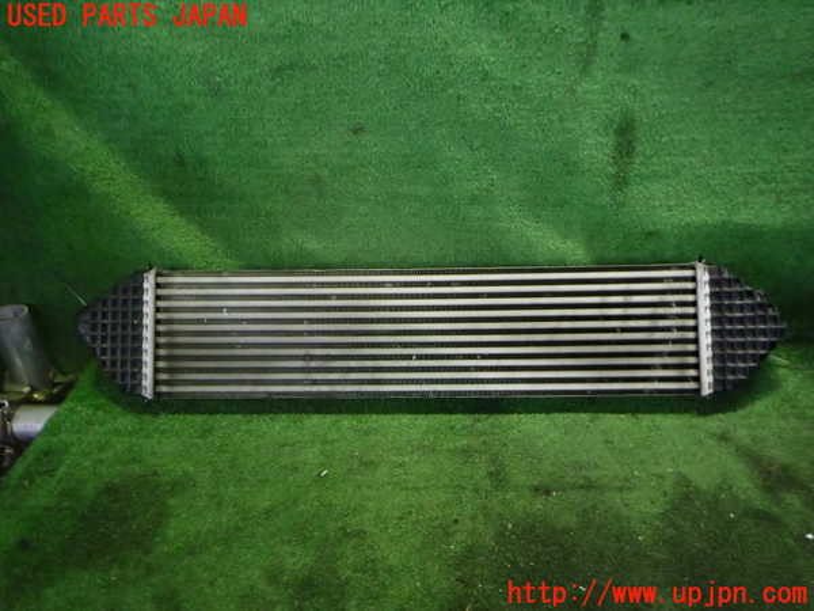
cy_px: 306
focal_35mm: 25
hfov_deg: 69.4
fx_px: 588
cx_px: 407
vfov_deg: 54.9
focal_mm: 4.5
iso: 1000
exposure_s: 1/60
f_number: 2
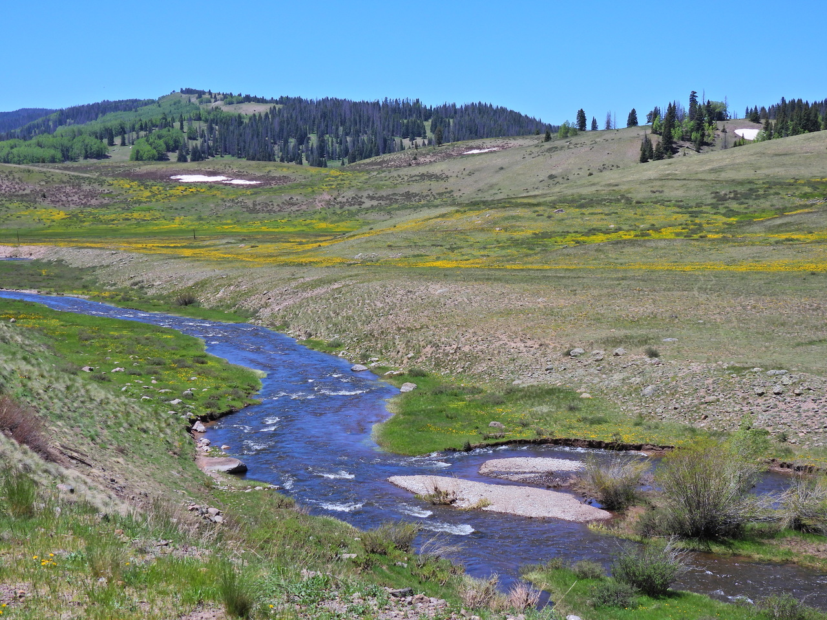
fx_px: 1314
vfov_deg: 26.6
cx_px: 414
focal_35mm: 55
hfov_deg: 34.9
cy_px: 310
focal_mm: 9.8
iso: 100
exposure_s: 1/1600
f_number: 3.5
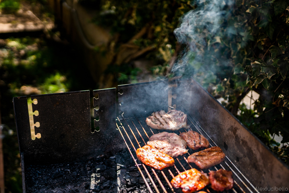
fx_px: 421
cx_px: 144
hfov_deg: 37.9
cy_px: 96
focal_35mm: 52
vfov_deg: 25.8
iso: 250
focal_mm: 35
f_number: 1.8
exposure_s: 1/2000
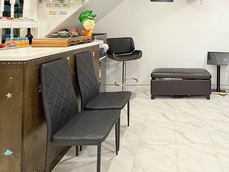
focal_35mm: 24
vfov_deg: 51.9
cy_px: 26
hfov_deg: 66.0
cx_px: 178
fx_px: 159
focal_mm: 2.22
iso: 200
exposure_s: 1/60
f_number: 2.2
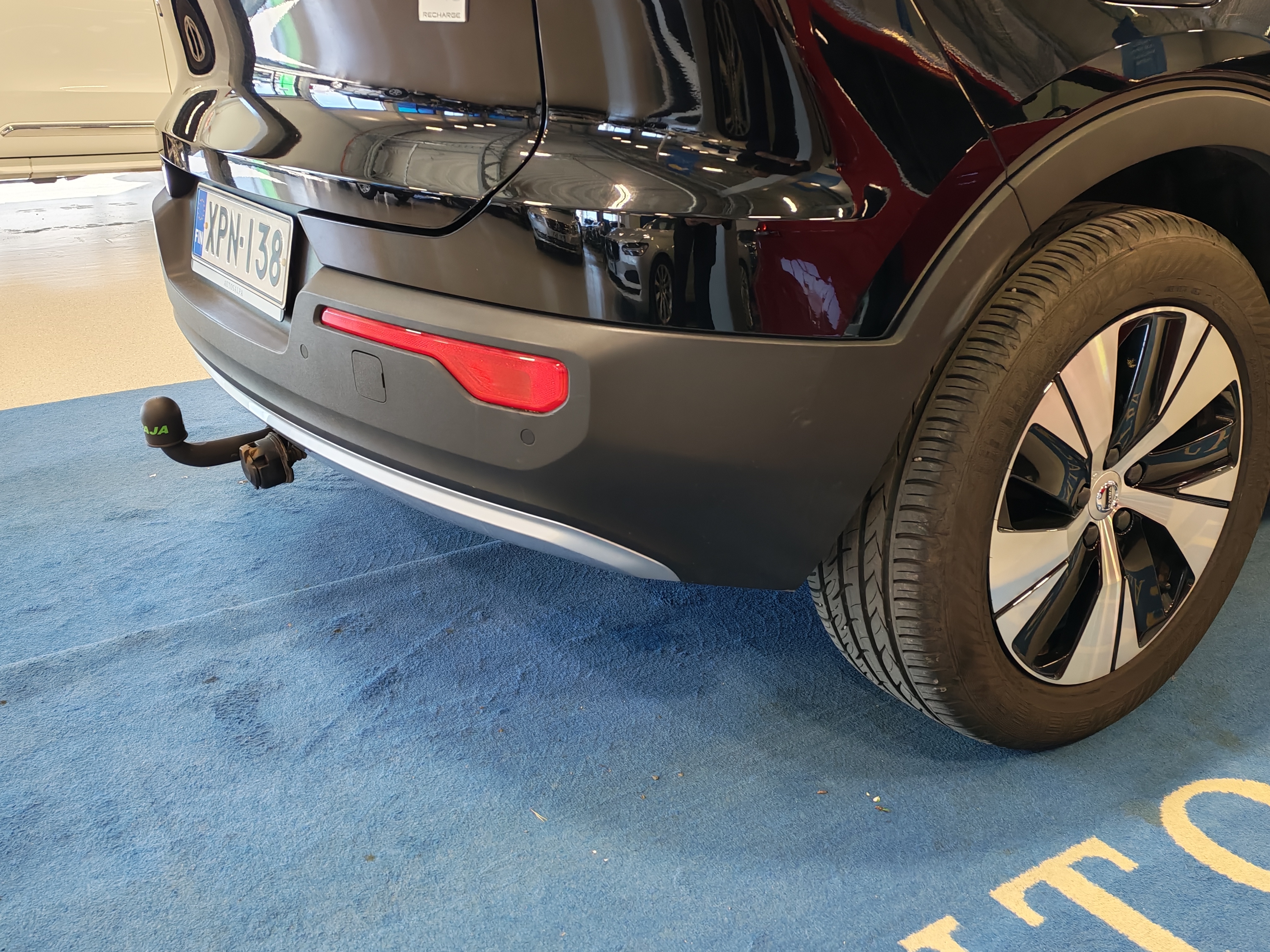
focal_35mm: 34
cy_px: 476
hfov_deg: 54.0
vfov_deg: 41.8
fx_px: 1247
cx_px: 635
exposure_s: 1/100
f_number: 1.9
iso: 250
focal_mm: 6.12
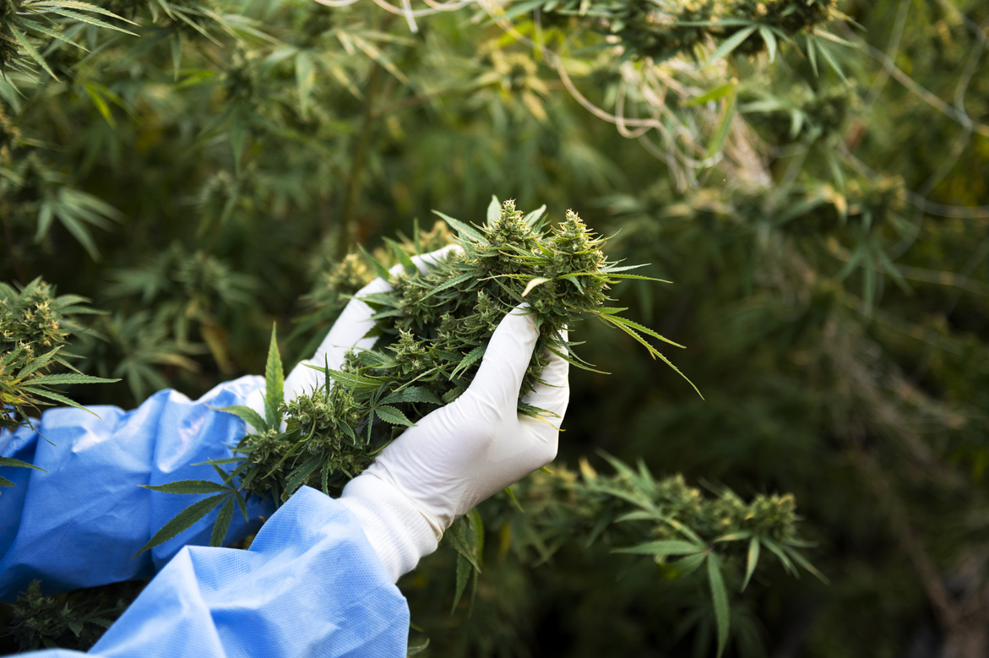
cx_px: 503
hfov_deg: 43.6
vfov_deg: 29.8
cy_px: 310
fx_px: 1235
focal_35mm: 45
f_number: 2.8
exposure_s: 1/400
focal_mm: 42
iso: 100
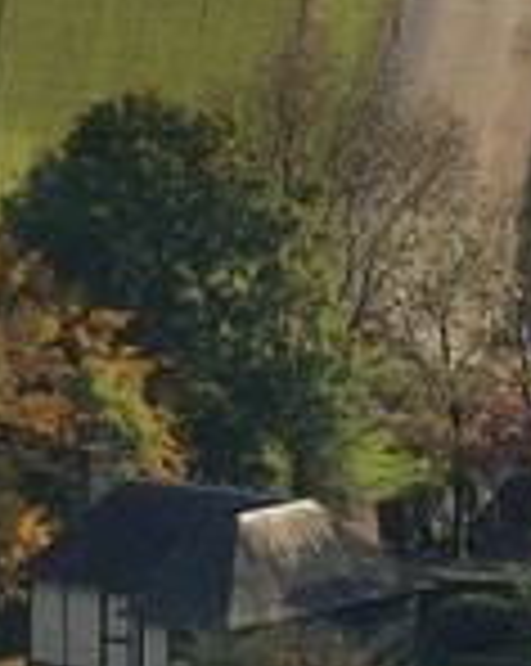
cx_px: 594
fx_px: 39902
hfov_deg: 0.8
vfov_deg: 1.0
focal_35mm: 2027
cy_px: -1654
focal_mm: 200
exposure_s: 1/800
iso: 400
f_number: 8
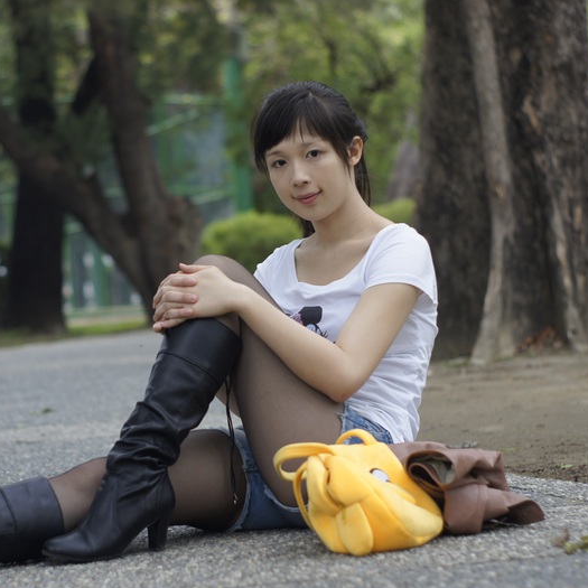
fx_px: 1864
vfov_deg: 17.9
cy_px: 297
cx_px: 190
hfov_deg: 17.9
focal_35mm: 97
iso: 100
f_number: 2.2
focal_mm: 50
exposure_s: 1/200
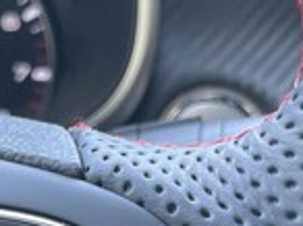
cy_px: 391
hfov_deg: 18.6
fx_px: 891
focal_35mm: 102
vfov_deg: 13.2
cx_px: -21
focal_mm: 4.2
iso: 125
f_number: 1.6
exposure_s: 1/73
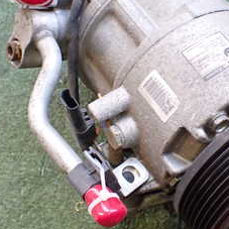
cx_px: 147
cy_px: 105
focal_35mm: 70
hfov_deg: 24.6
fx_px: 524
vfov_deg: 24.6
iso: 500
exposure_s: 1/125
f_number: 2.3
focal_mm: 5.4
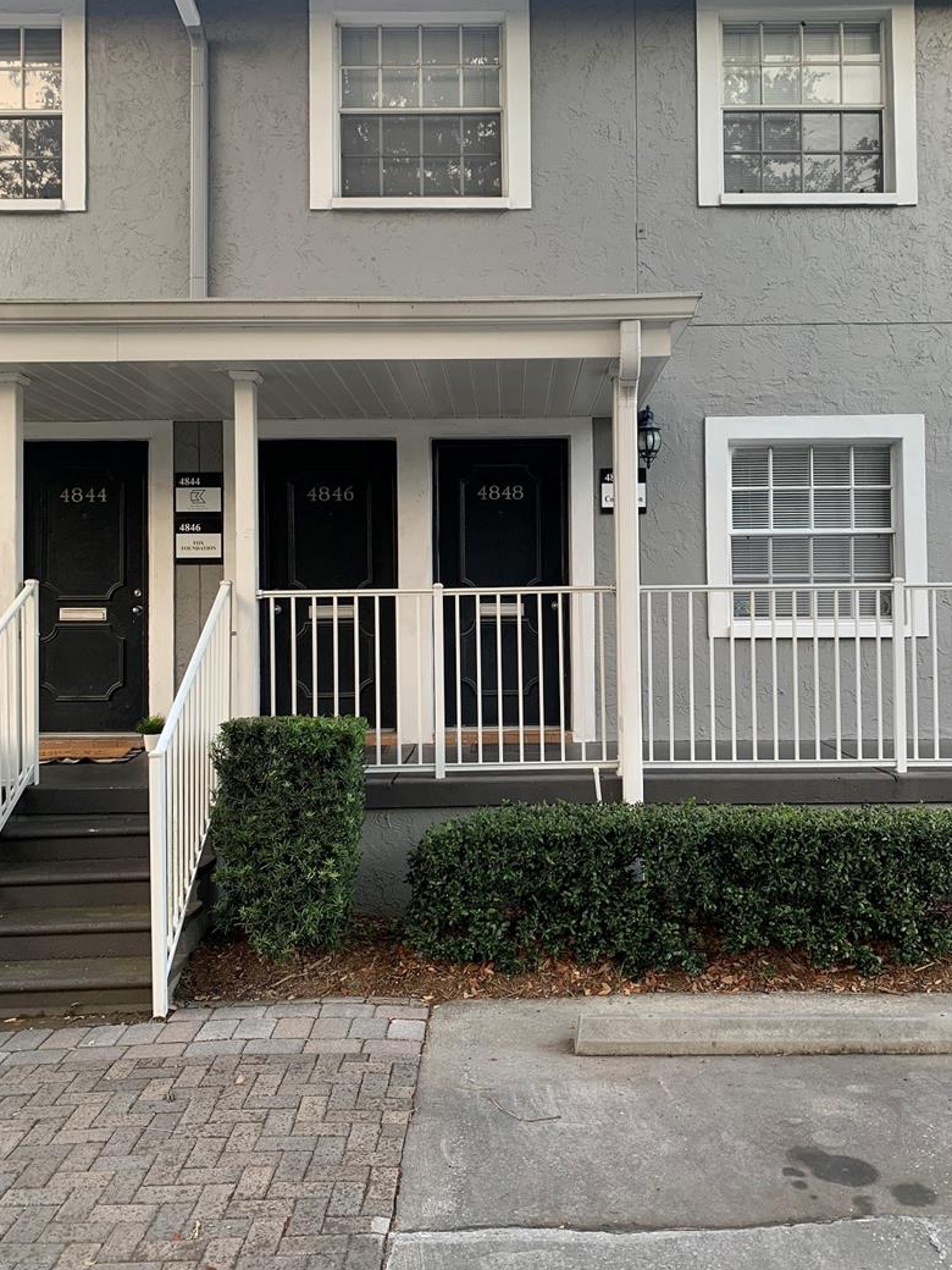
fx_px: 1100
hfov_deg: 46.7
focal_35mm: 30
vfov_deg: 59.9
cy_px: 598
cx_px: 521
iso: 64
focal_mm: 4.25
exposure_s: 1/121
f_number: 1.8
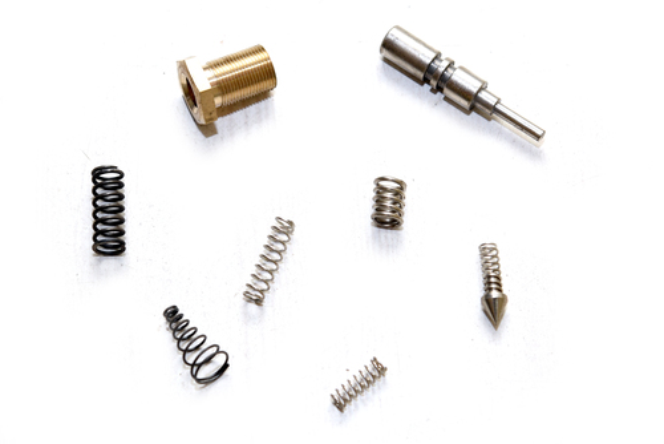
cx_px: 332
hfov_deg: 26.0
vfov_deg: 17.5
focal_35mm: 78
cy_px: 222
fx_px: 1439
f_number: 5
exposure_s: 1/125
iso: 400
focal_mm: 78
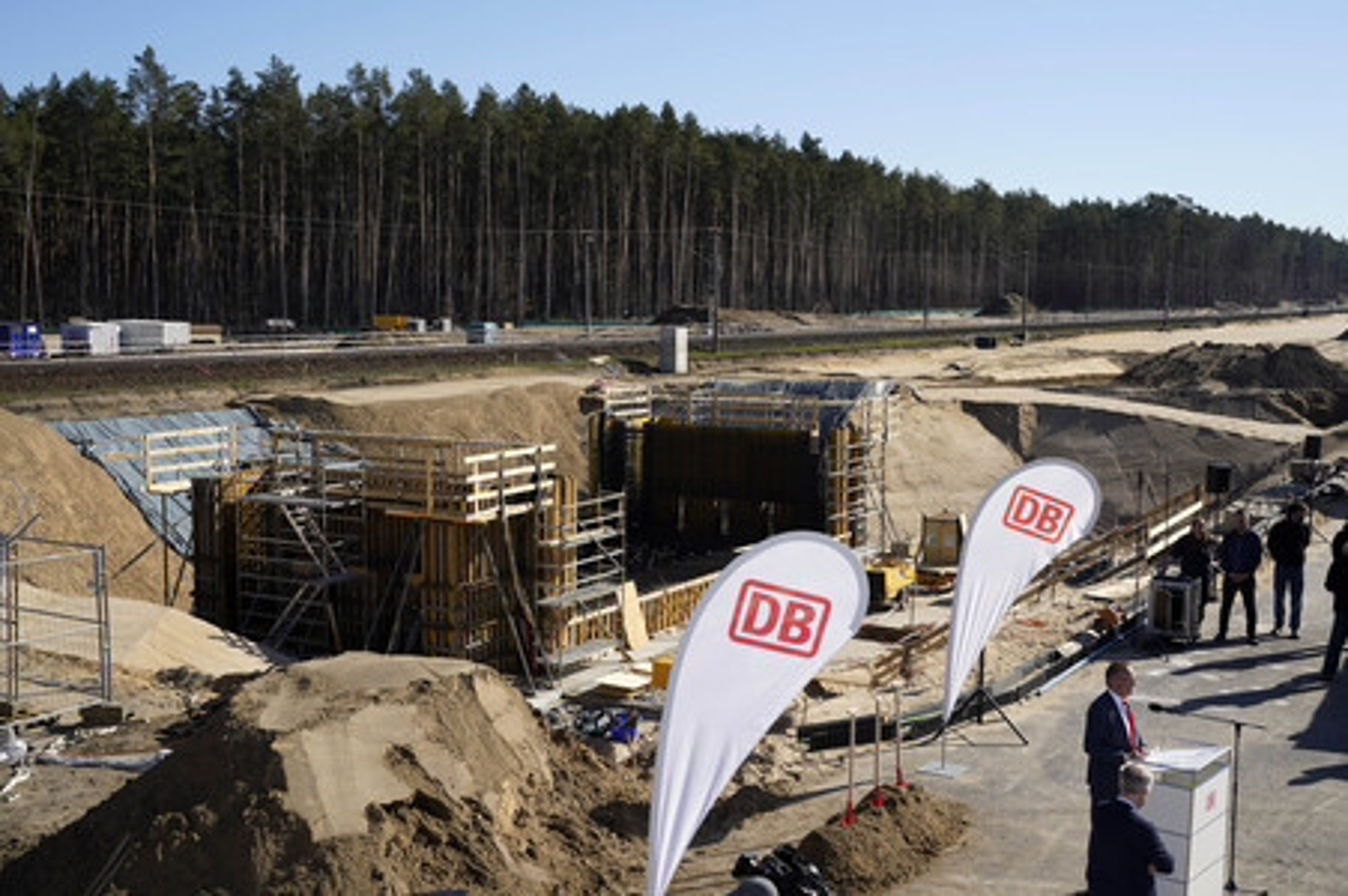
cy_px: 448
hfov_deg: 48.5
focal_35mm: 40
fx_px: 1497
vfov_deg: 33.4
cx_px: 674
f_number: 9
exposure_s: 1/250
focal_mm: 40
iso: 100
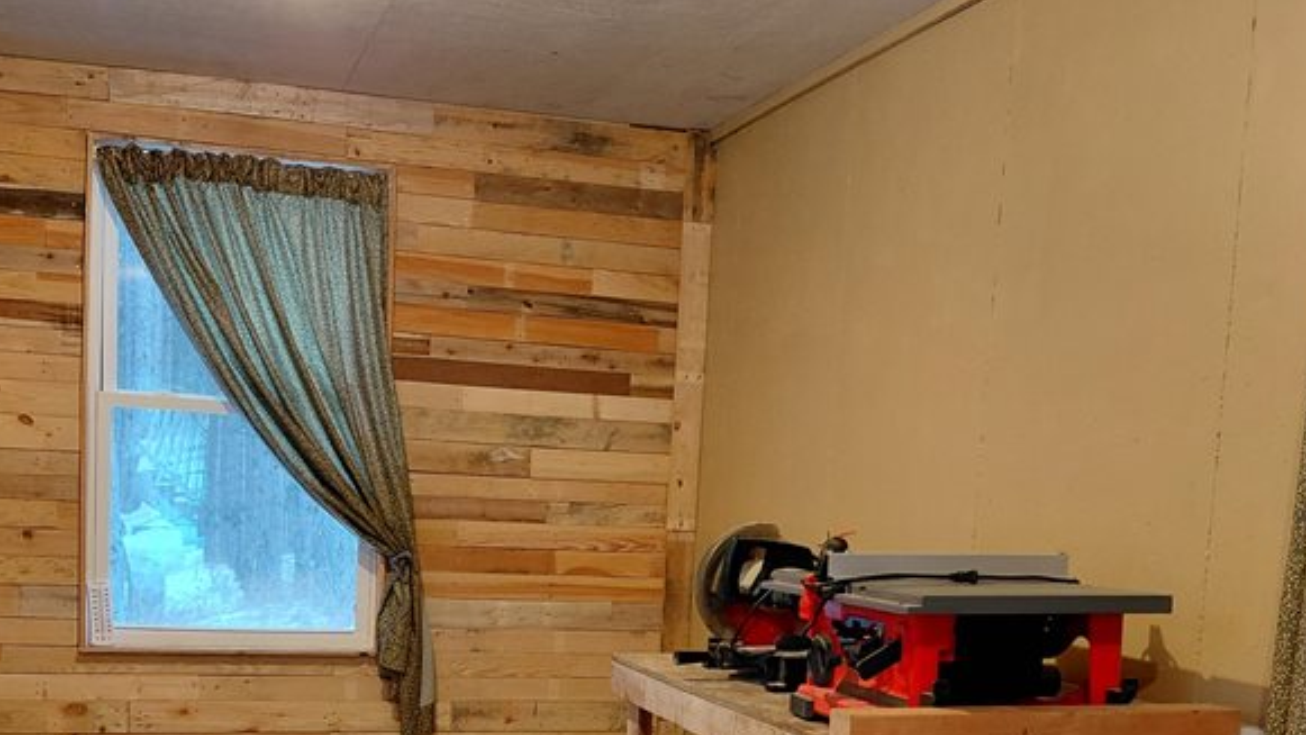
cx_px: 629
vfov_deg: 25.8
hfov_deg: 45.5
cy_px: 643
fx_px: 1559
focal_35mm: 45
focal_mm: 4.69
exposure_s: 1/60
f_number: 1.8
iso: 320
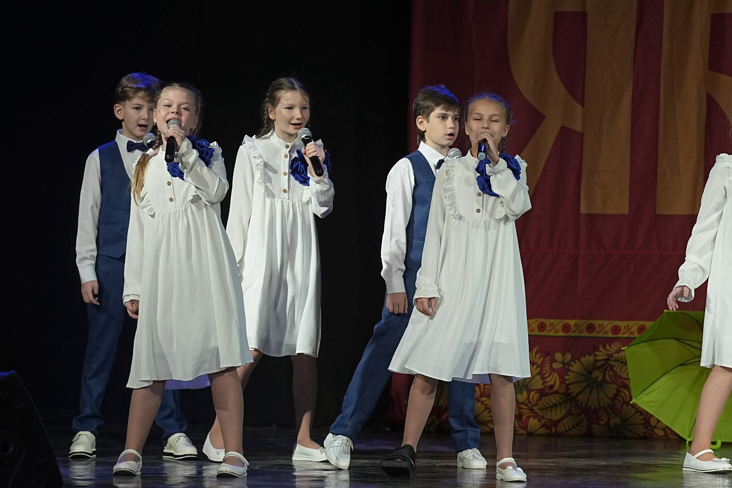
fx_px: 4656
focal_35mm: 229
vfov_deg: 6.0
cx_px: 424
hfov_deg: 9.0
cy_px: 226
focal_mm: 126
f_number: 4
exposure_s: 1/400
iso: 2000
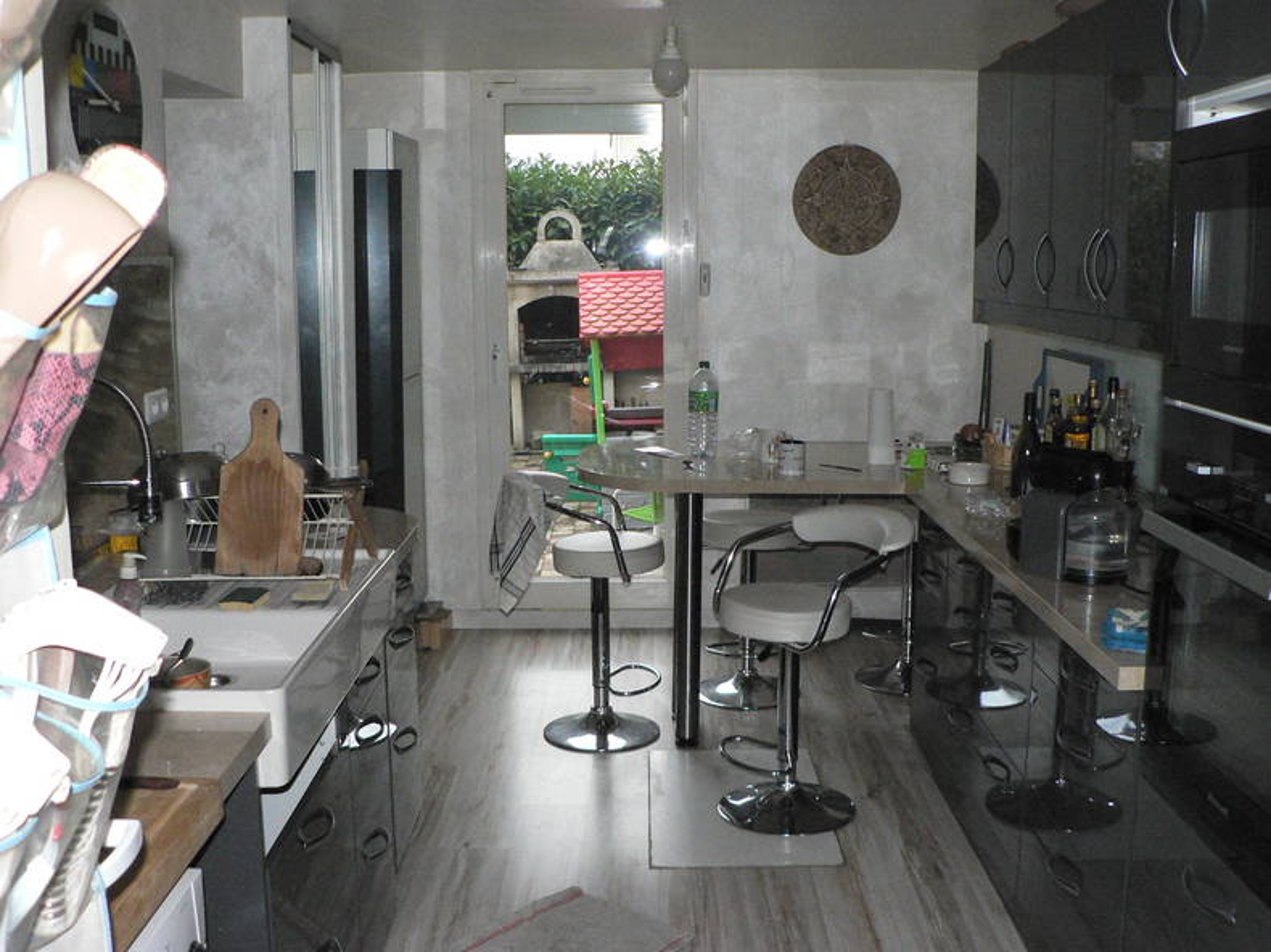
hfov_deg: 51.4
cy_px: 476
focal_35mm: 36
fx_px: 1321
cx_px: 636
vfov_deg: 39.6
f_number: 2.8
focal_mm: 6
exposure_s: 1/125
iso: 400
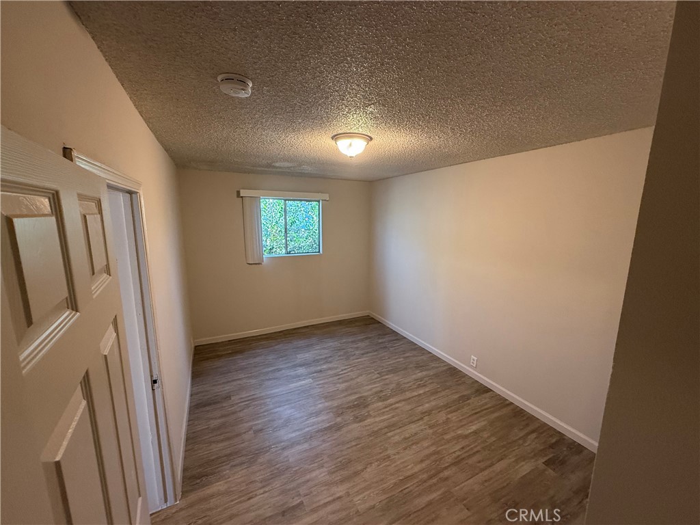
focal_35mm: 14
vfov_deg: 85.7
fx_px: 283
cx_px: 350
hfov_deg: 102.1
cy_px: 262
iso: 400
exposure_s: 1/120
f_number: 2.2
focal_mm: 2.22
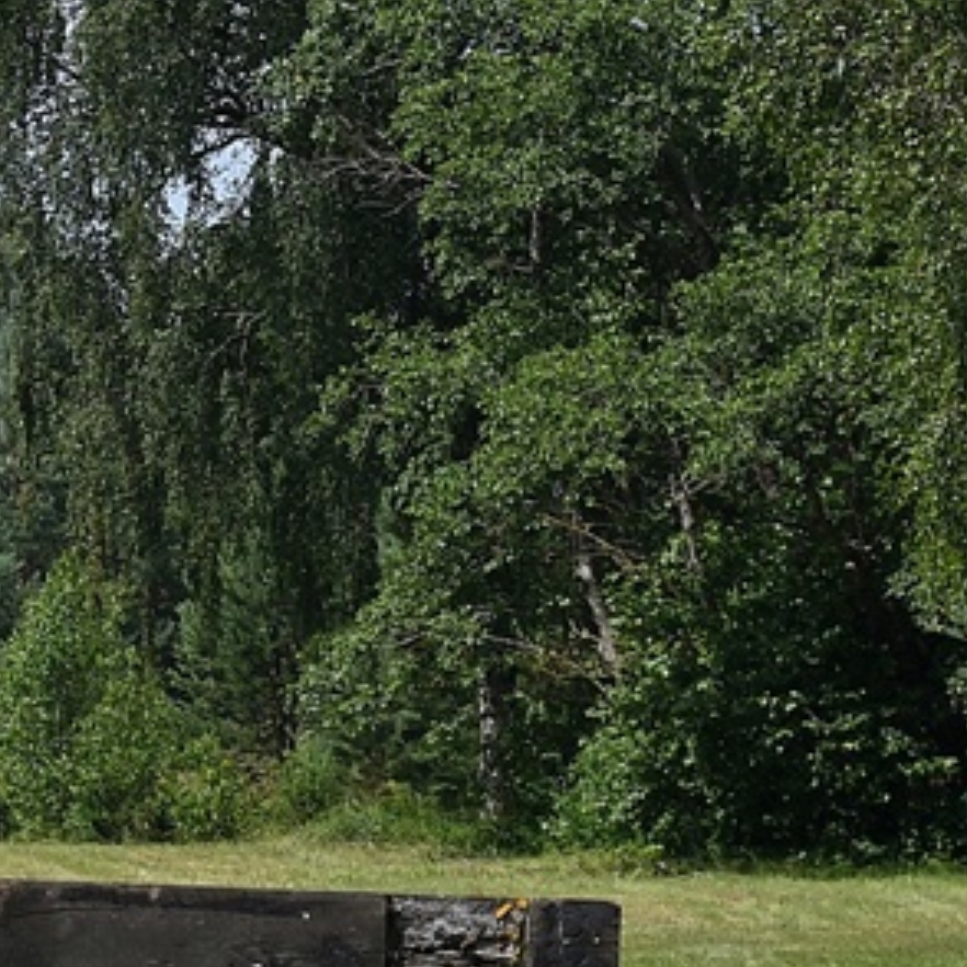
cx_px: -918
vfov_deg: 4.5
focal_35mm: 389
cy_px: 590
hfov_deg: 4.4
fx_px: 12294
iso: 200
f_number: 6.3
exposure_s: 1/1000
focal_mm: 70
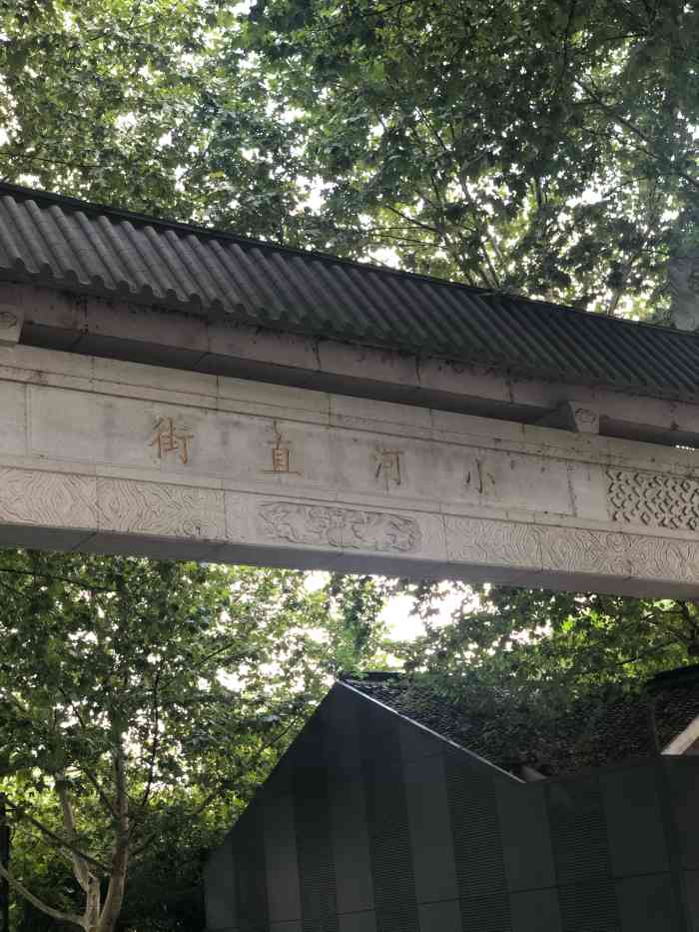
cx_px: 350
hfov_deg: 28.0
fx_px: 1400
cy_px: 466
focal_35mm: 52
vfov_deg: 36.8
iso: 50
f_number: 2.4
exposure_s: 1/60
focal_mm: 6
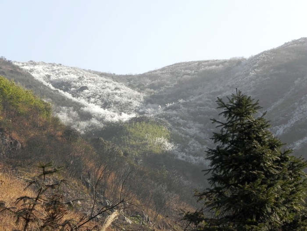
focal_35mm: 129
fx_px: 1144
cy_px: 116
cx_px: 154
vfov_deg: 11.5
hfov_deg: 15.3
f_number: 5.6
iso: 160
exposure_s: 1/312
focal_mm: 23
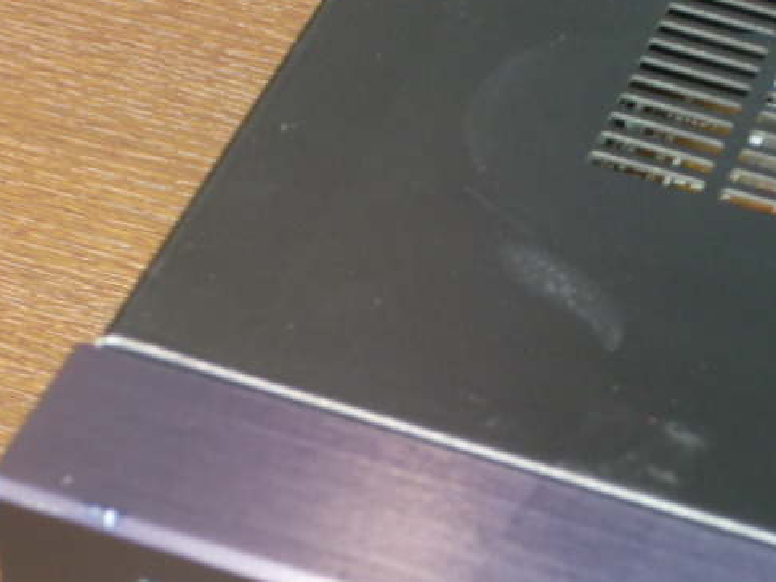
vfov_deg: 12.0
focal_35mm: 123
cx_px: 422
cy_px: 361
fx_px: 2757
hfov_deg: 16.0
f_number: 5.2
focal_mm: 16.5
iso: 200
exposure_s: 1/2
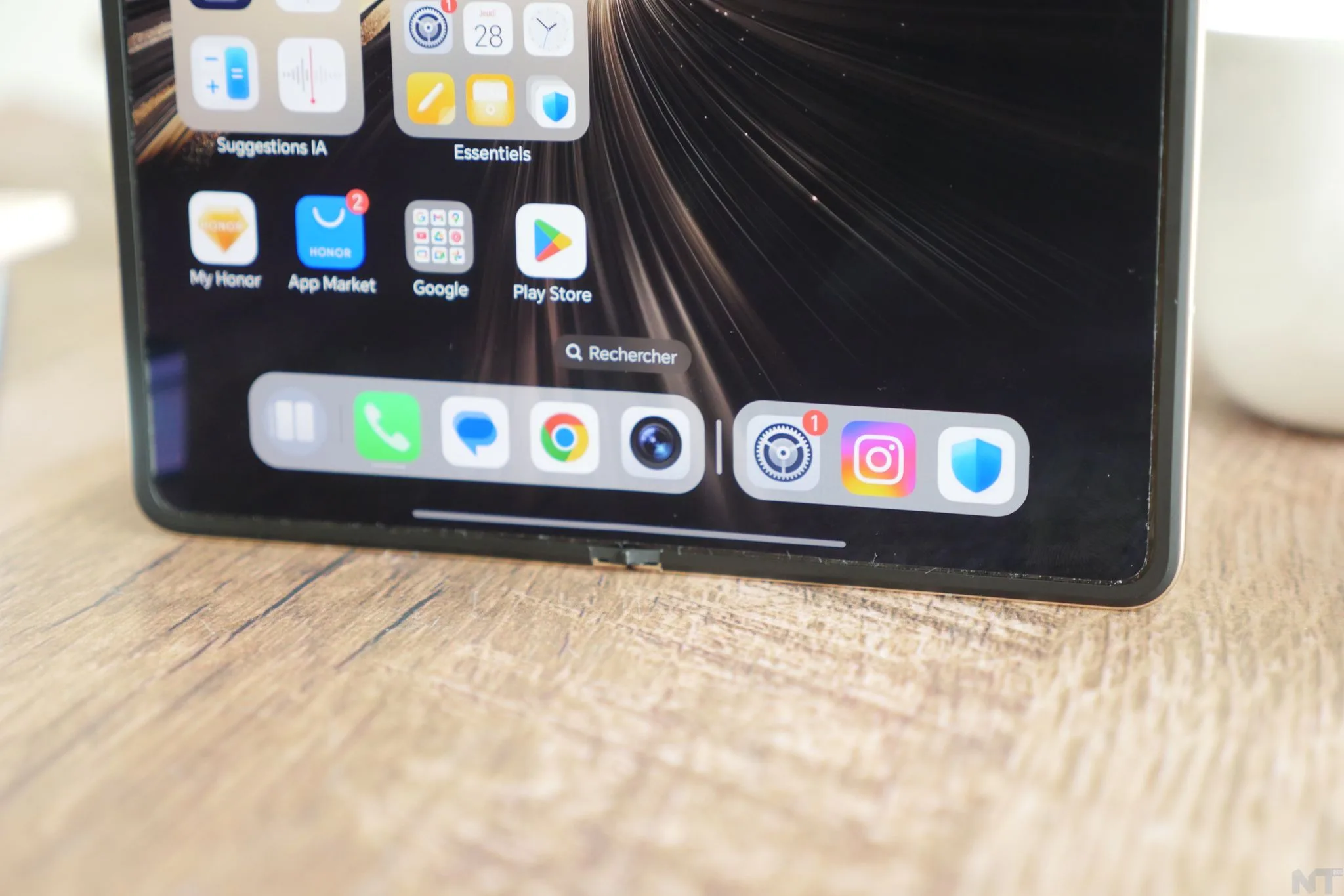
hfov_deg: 28.1
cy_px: 448
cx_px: 672
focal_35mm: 72
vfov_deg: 18.9
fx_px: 2688
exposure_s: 1/80
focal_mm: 35
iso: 1000
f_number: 2.8
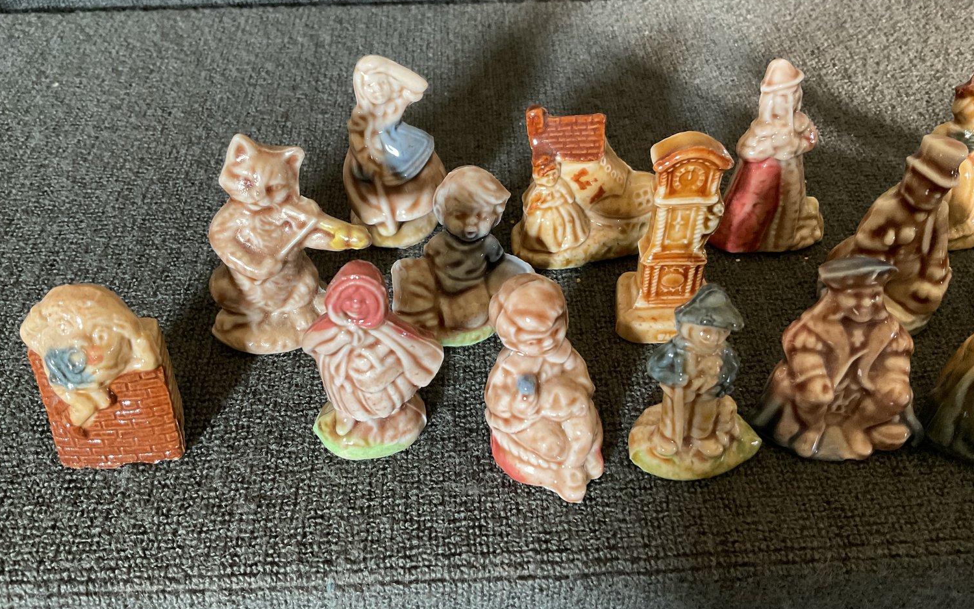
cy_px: 267
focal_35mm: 31
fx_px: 823
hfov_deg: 61.2
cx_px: 489
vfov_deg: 40.5
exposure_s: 1/40
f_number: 1.8
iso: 200
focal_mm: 3
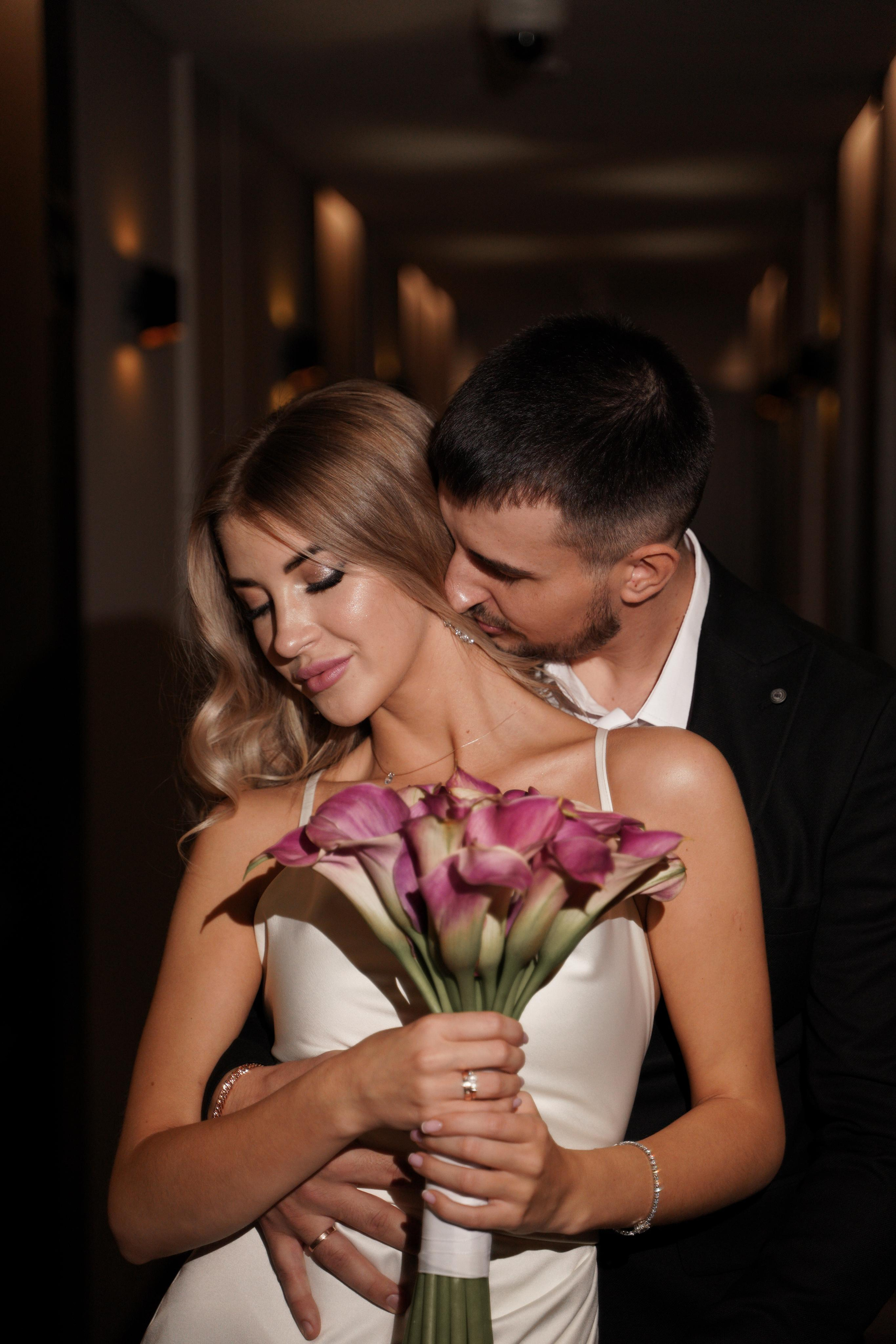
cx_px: 448
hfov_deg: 18.2
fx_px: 2800
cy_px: 672
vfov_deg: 27.0
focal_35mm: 75
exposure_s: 1/400
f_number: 2.8
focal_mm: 75
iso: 1250
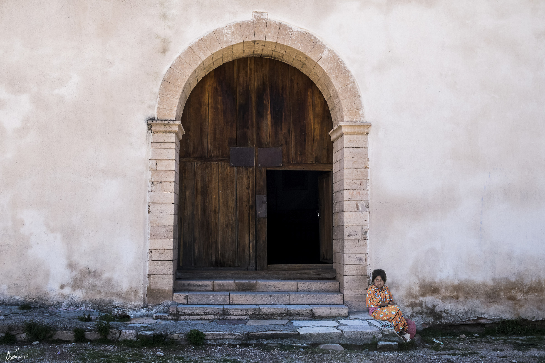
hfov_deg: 45.4
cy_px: 182
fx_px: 651
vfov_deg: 31.2
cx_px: 272
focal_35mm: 43
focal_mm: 28.9
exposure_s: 1/500
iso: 1000
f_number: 8
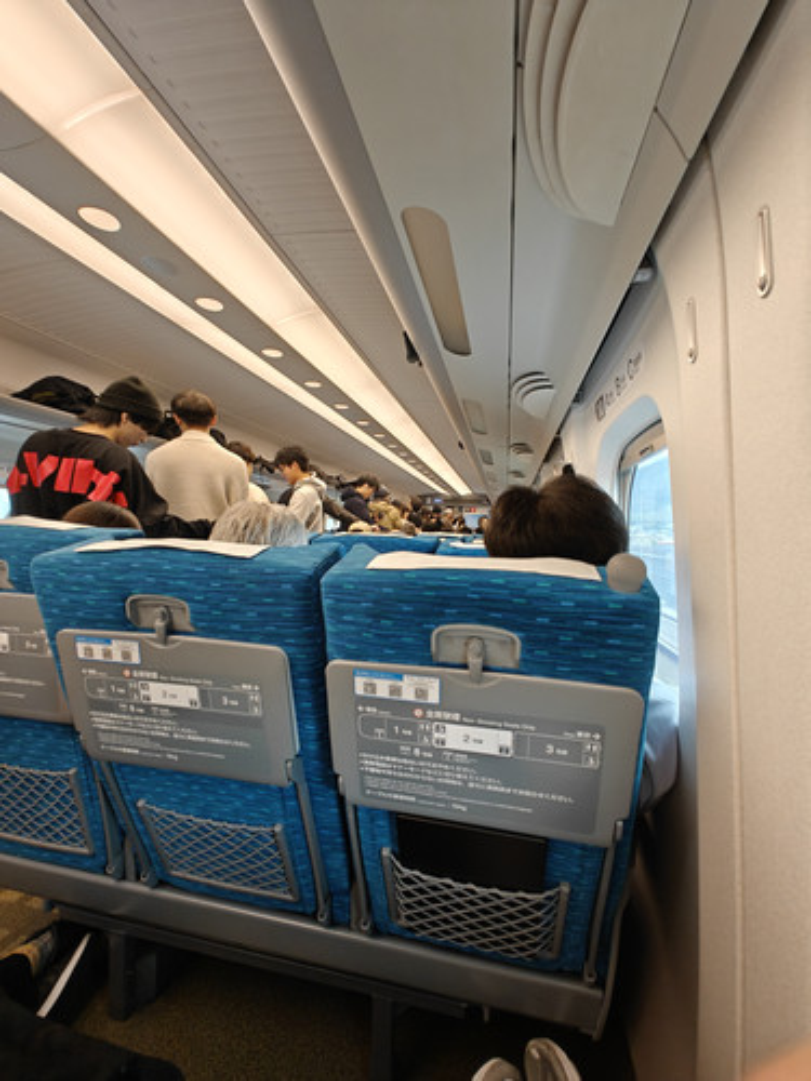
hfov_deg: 85.7
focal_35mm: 14
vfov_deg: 102.1
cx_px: 406
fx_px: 437
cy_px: 540
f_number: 2.2
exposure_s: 1/50
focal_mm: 2.62
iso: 125
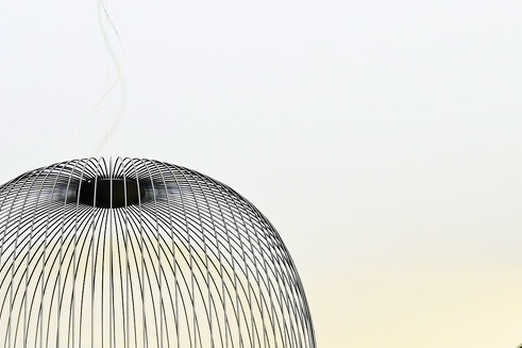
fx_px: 1058
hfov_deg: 27.3
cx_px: 125
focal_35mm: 73
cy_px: 595
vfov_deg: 16.2
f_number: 4.5
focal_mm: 14
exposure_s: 1/80
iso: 200
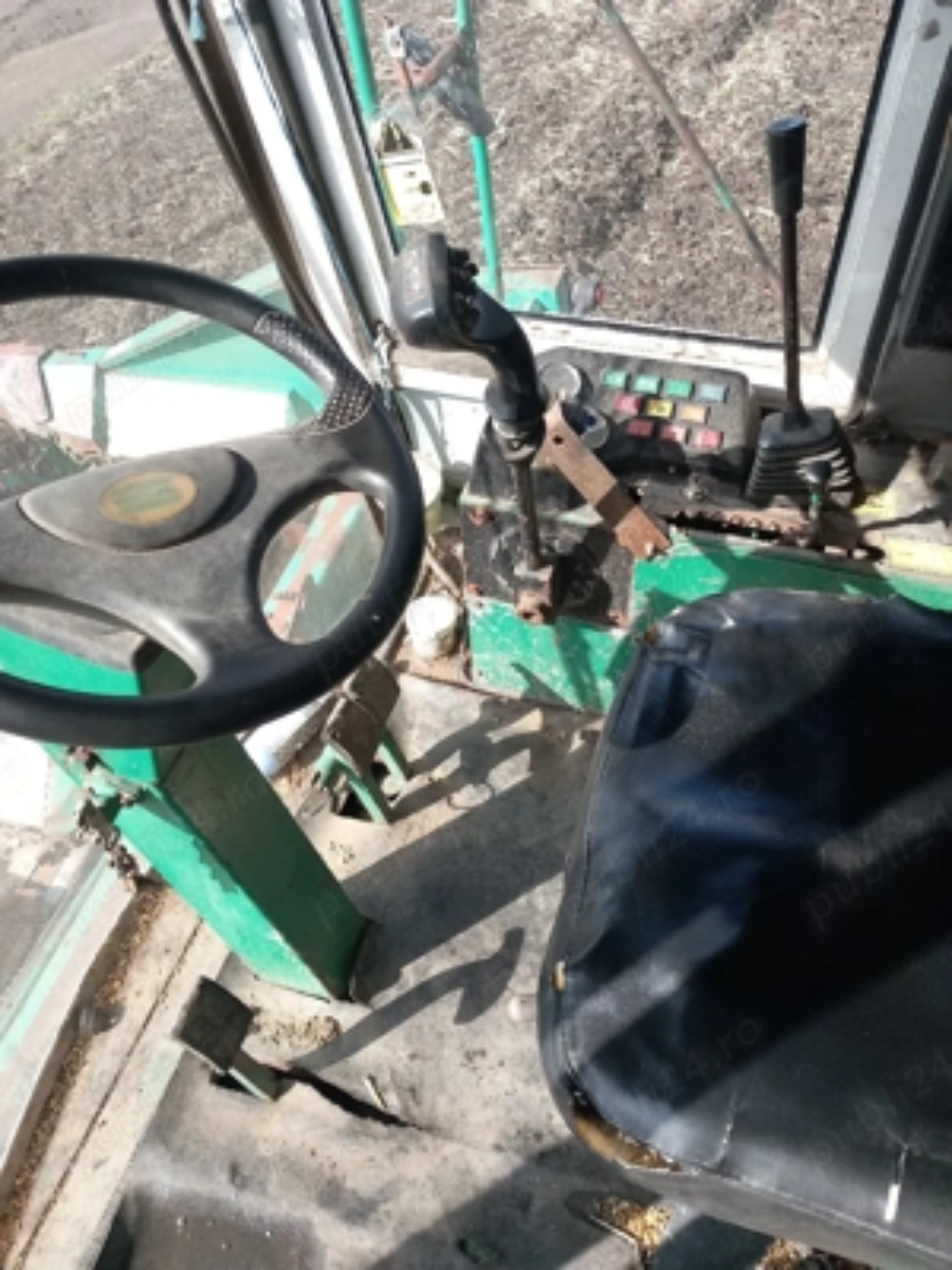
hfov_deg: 51.4
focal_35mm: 27
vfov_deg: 65.3
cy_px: 635
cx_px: 476
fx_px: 990
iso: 20
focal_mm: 4
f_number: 1.8
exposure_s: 1/141
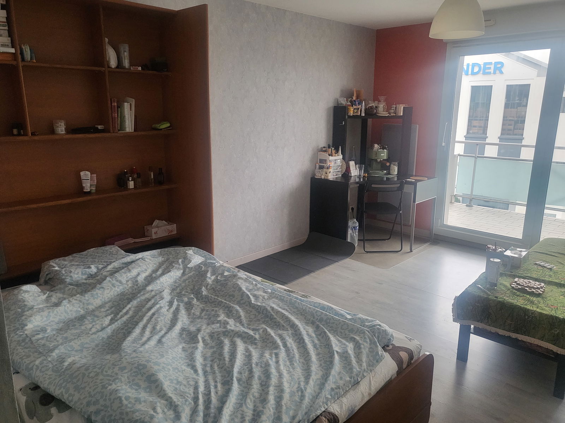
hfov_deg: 67.3
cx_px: 282
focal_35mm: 26
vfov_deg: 53.1
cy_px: 212
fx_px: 424
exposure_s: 1/50
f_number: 1.8
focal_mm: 4.25
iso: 250
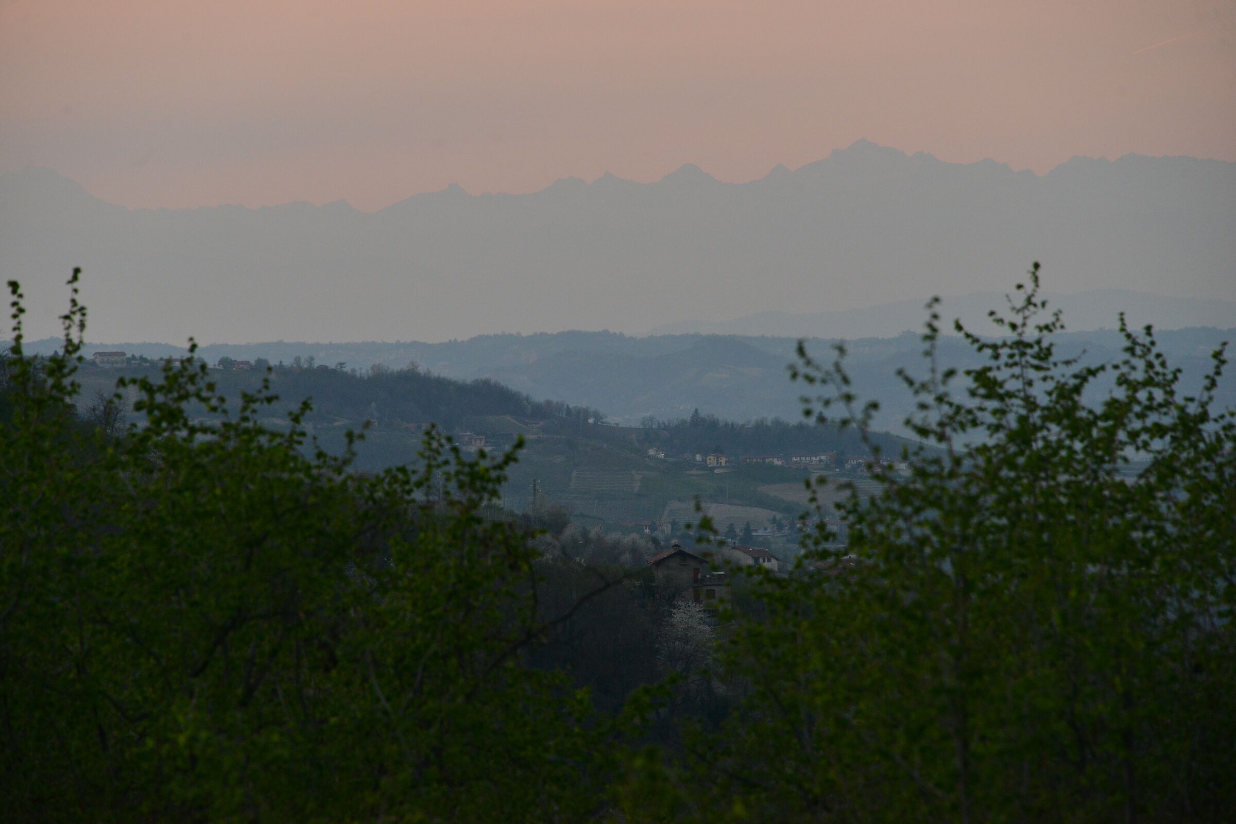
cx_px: 618
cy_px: 412
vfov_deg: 6.5
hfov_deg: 9.8
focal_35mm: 210
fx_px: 7209
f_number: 8
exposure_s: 1/250
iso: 1250
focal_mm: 210
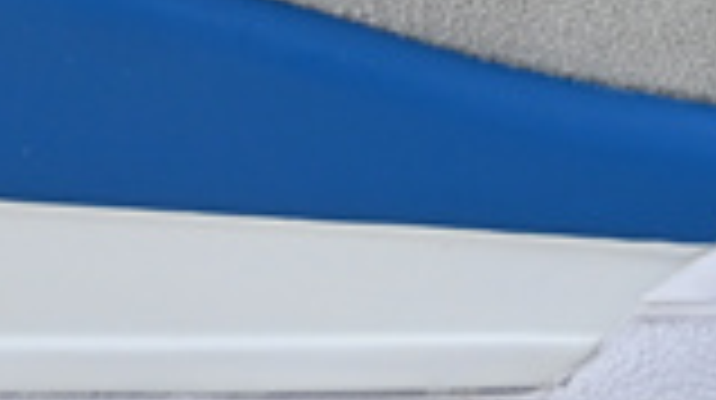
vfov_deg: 3.1
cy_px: -584
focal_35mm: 386
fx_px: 7319
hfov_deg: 5.6
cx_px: -14
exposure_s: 1/50
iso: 100
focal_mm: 32.5
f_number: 5
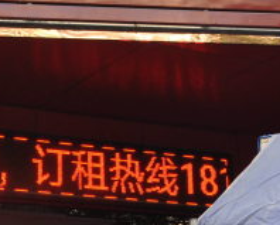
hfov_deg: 14.1
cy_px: -88
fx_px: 1129
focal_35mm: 136
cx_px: 68
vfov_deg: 11.0
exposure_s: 1/60
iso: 320
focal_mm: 24
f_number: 8
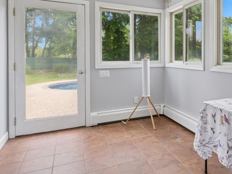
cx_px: 180
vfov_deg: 47.9
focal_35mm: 29
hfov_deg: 57.8
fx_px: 194
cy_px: 67
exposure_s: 1/60
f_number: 14
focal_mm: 15
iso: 640
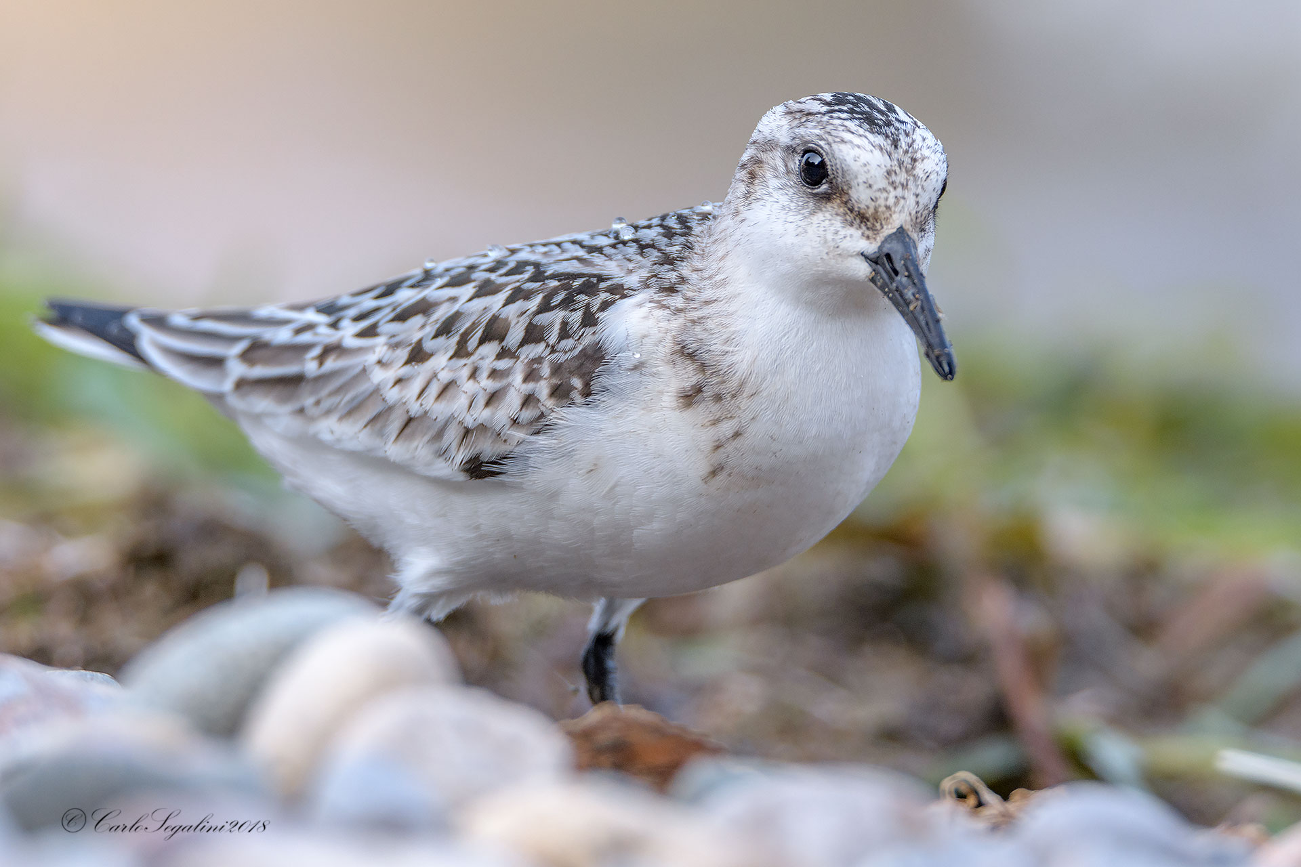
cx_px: 650
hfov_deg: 3.1
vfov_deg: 2.1
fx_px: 23850
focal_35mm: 660
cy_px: 434
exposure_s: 1/640
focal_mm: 440
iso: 450
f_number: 6.3
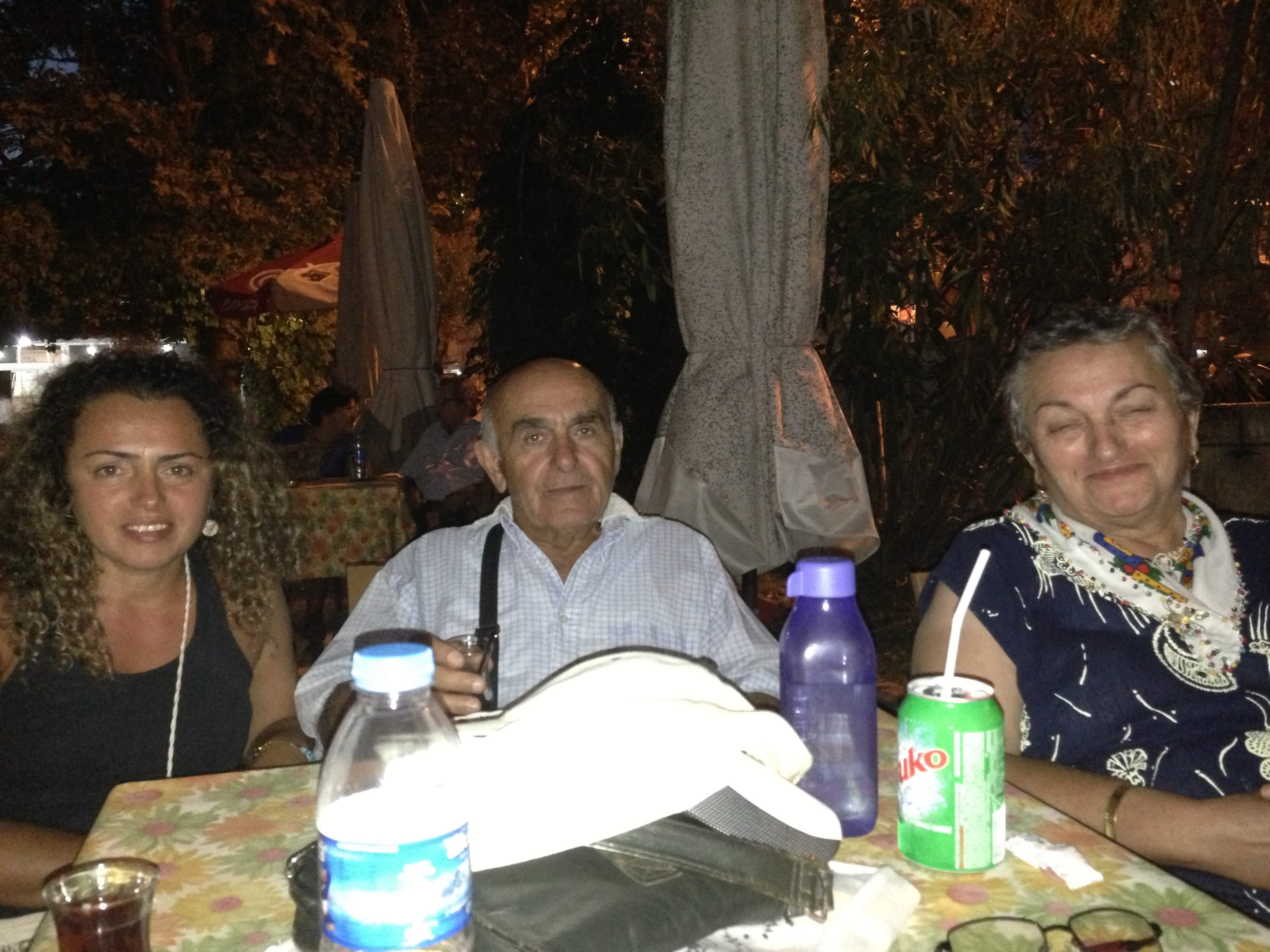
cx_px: 635
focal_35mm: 33
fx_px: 1211
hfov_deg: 55.4
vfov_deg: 42.9
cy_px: 476
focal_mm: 4.13
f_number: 2.4
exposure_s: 1/16
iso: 640
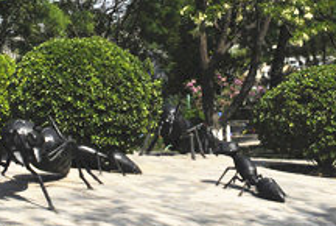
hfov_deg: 19.6
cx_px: 208
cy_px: -3
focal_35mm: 104
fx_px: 973
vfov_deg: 13.0
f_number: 14
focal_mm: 30
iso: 400
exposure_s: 1/800
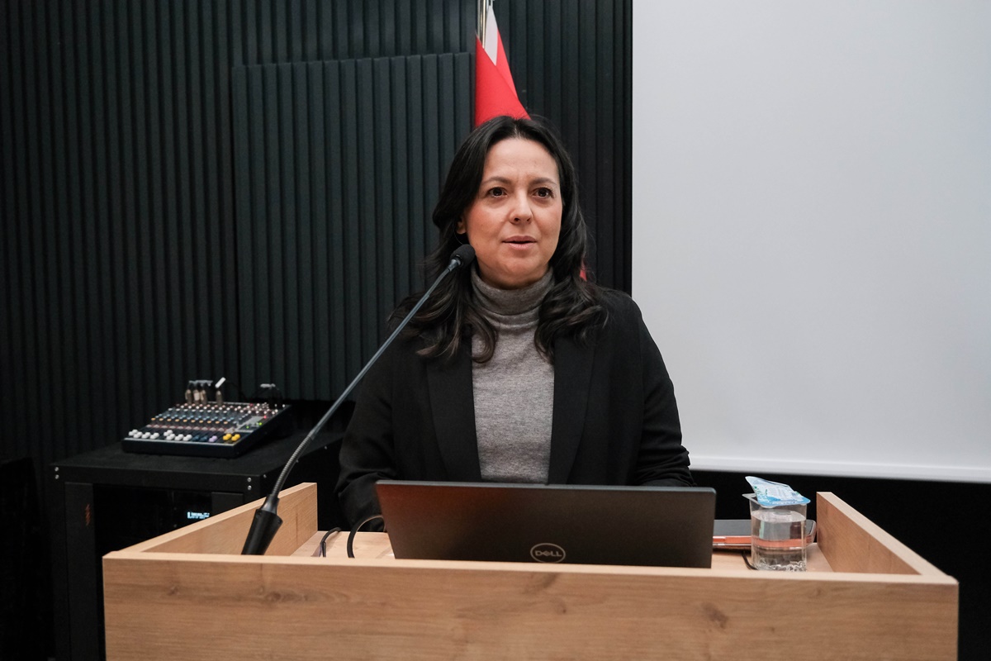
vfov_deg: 35.9
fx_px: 1018
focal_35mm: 37
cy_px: 330
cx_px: 496
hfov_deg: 51.9
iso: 2500
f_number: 4
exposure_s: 1/125
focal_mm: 24.7
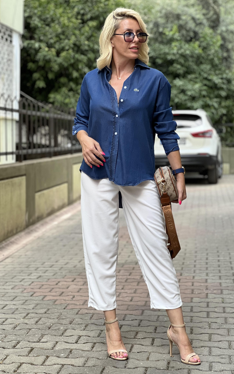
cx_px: 114
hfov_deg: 15.9
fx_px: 837
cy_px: 187
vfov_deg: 25.2
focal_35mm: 82
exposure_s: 1/121
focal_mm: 9
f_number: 2.8
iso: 64
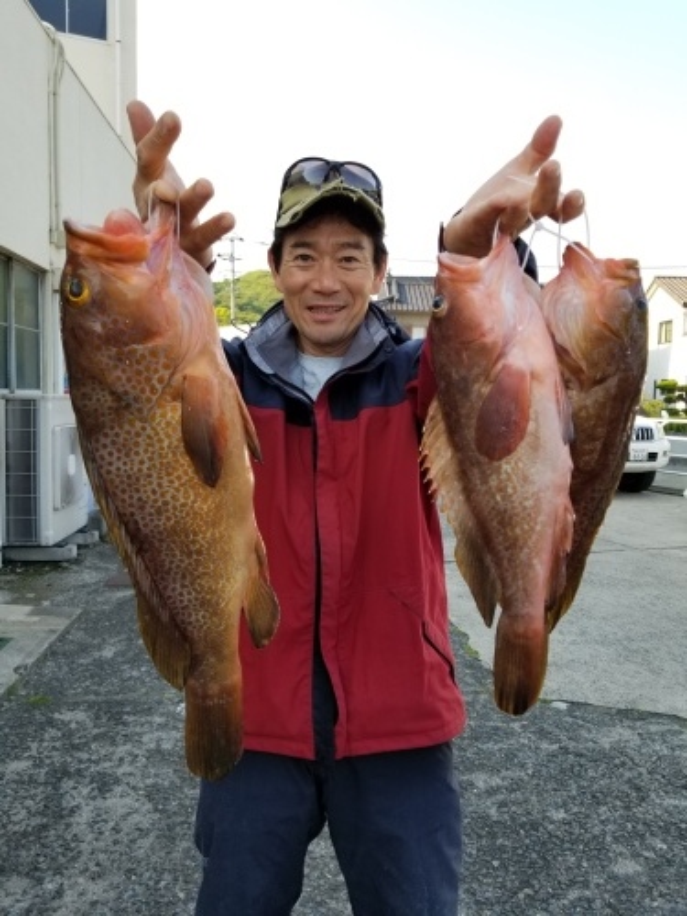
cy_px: 458
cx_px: 344
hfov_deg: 53.1
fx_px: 688
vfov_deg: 67.3
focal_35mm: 26
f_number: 1.7
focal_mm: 4.25
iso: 50
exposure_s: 1/572
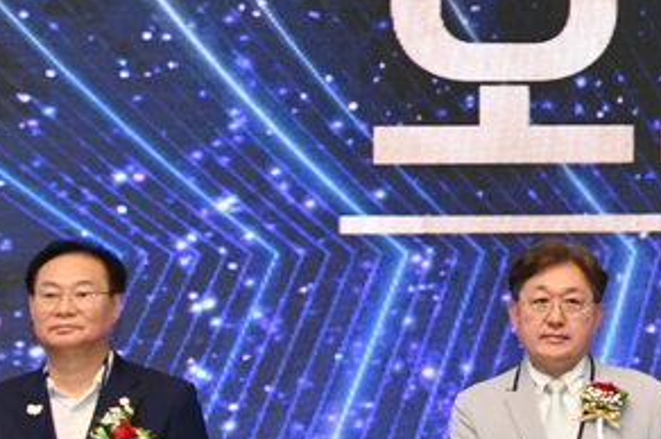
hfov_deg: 8.1
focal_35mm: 240
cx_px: 1390
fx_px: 4402
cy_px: 180
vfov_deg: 5.7
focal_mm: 50
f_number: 6.3
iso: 2000
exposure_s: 1/200
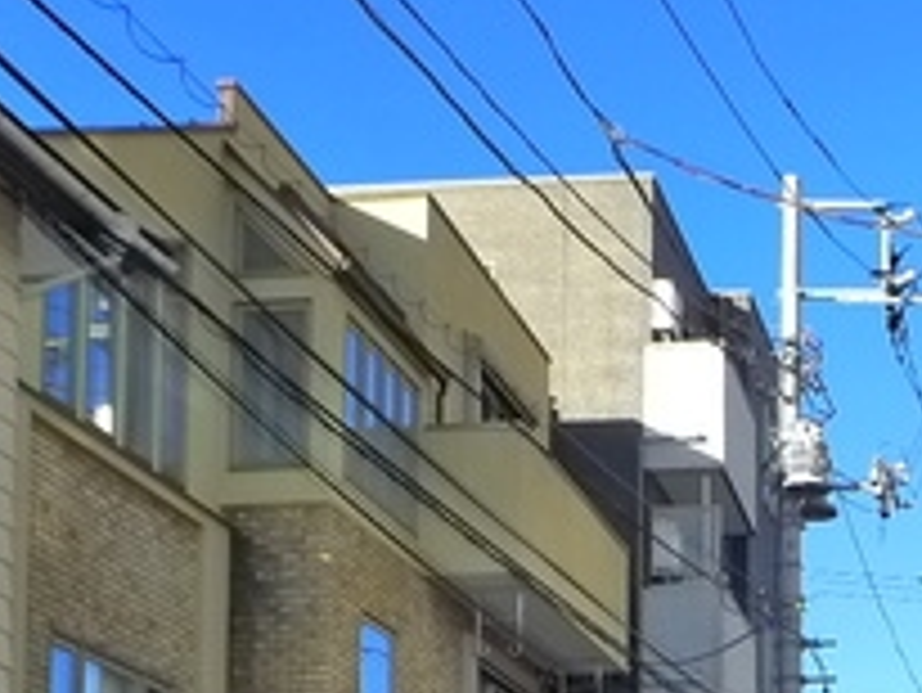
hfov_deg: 22.3
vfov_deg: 16.3
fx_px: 2185
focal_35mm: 82
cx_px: 1057
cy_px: 1069
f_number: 3.2
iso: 400
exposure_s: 1/500
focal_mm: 5.1
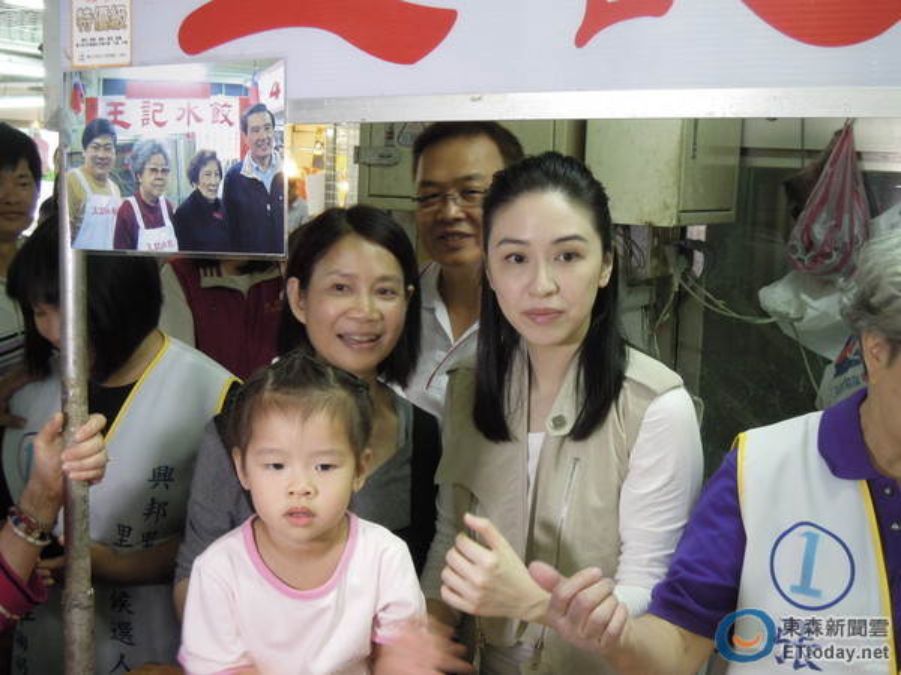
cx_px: 450
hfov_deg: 38.2
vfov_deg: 29.1
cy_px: 338
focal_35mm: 50
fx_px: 1301
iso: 400
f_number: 3.7
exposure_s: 1/40
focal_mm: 9
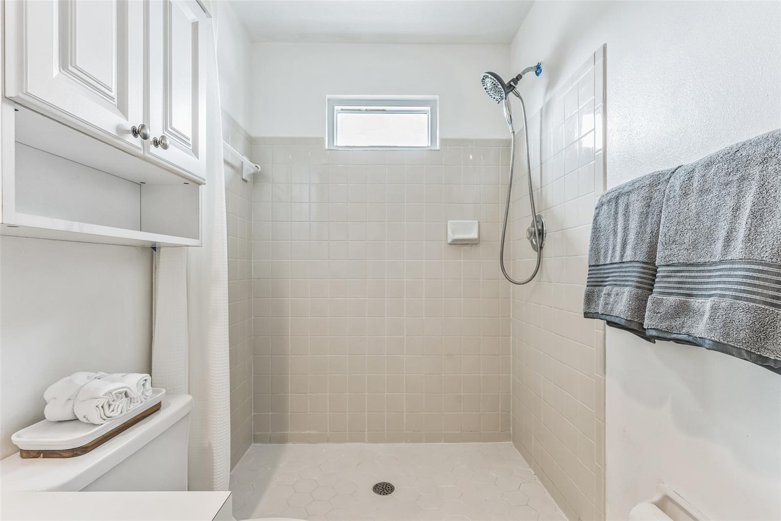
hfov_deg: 93.3
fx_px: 369
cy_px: 260
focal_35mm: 17
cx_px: 390
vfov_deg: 70.4
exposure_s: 1/3
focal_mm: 17
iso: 200
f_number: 8
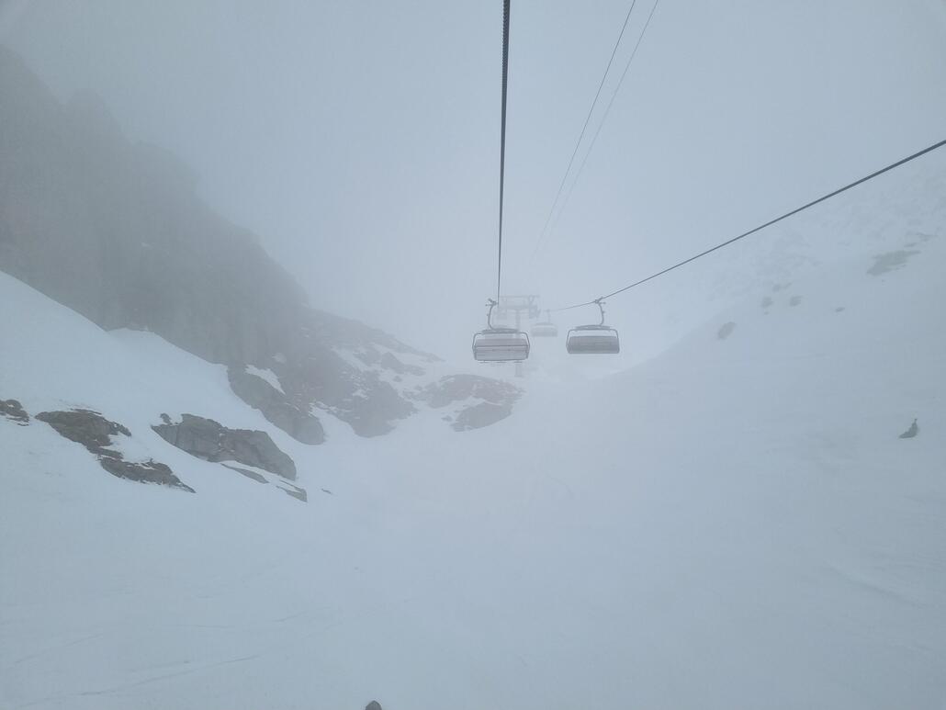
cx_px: 473
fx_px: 711
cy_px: 355
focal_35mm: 26
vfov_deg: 53.1
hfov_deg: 67.3
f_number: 1.8
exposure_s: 1/6944
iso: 50
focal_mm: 5.4
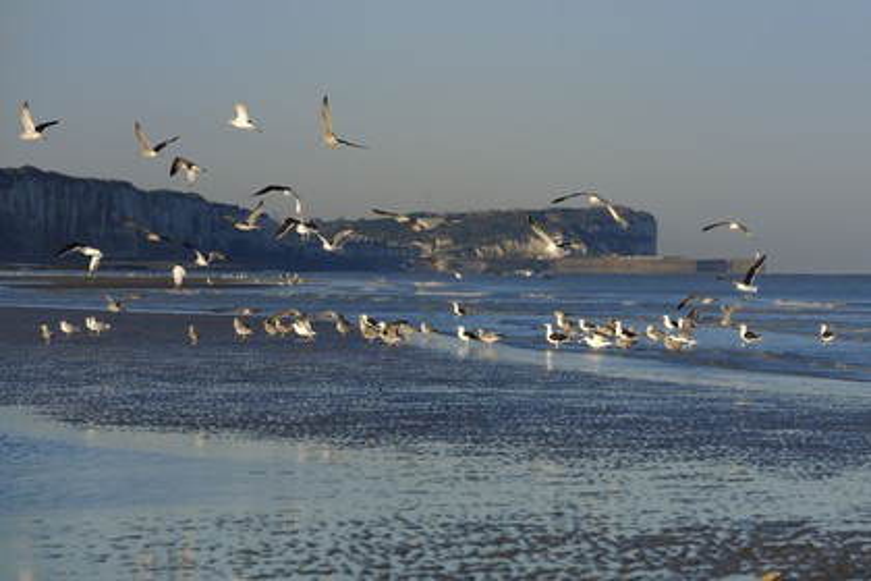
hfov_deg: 10.3
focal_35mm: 200
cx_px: 436
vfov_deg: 6.9
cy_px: 290
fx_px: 4839
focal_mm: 200
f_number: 9
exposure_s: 1/500
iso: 200
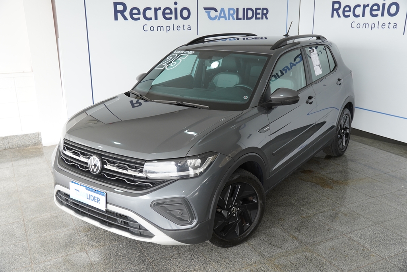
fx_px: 407
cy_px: 136
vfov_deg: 36.9
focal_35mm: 36
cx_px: 204
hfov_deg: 53.1
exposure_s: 1/160
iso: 320
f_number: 4
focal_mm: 24
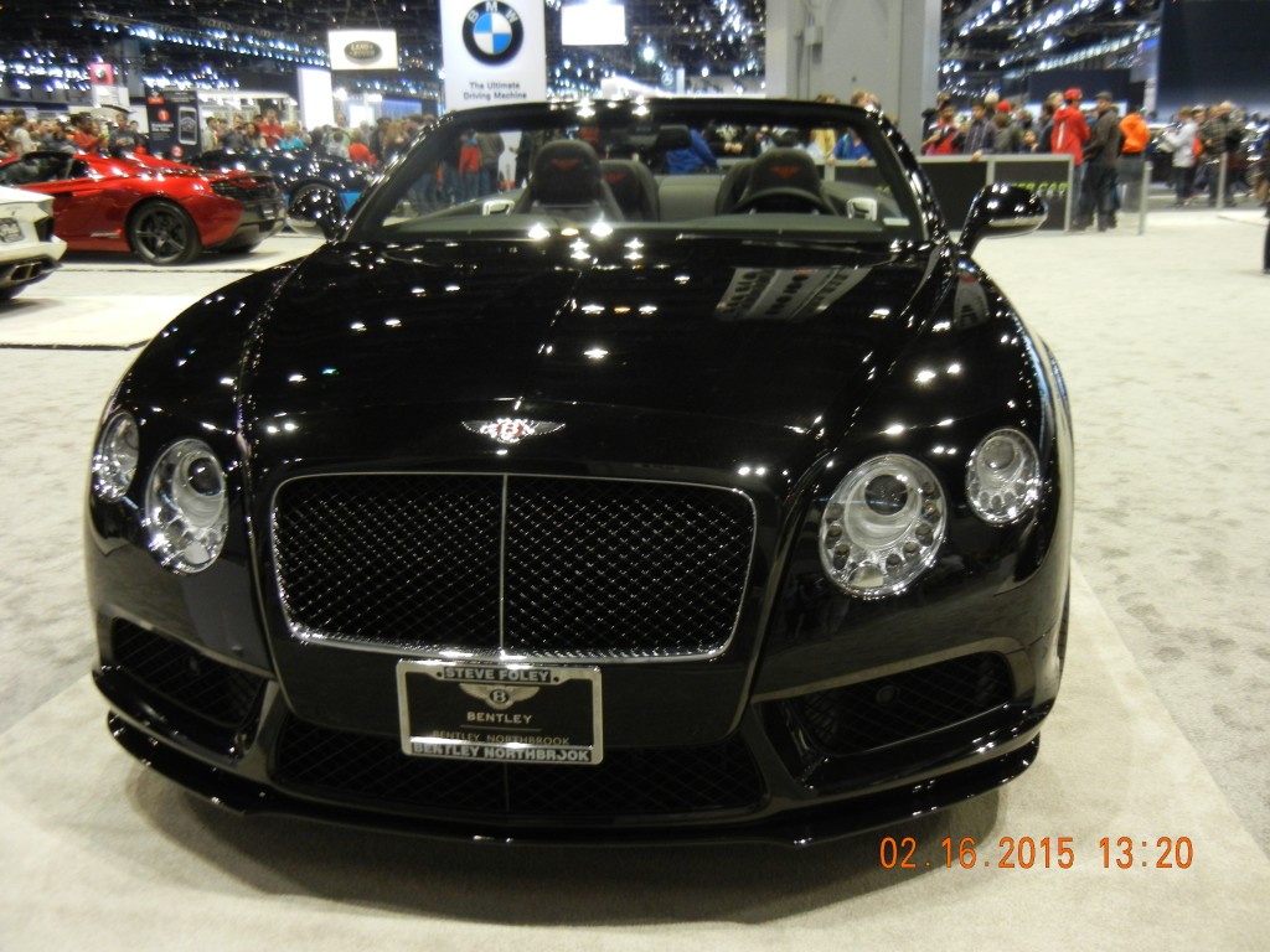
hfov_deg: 54.0
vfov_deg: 41.8
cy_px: 476
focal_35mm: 34
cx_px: 635
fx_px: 1247
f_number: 3.6
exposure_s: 1/36.7
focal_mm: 6.2
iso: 400
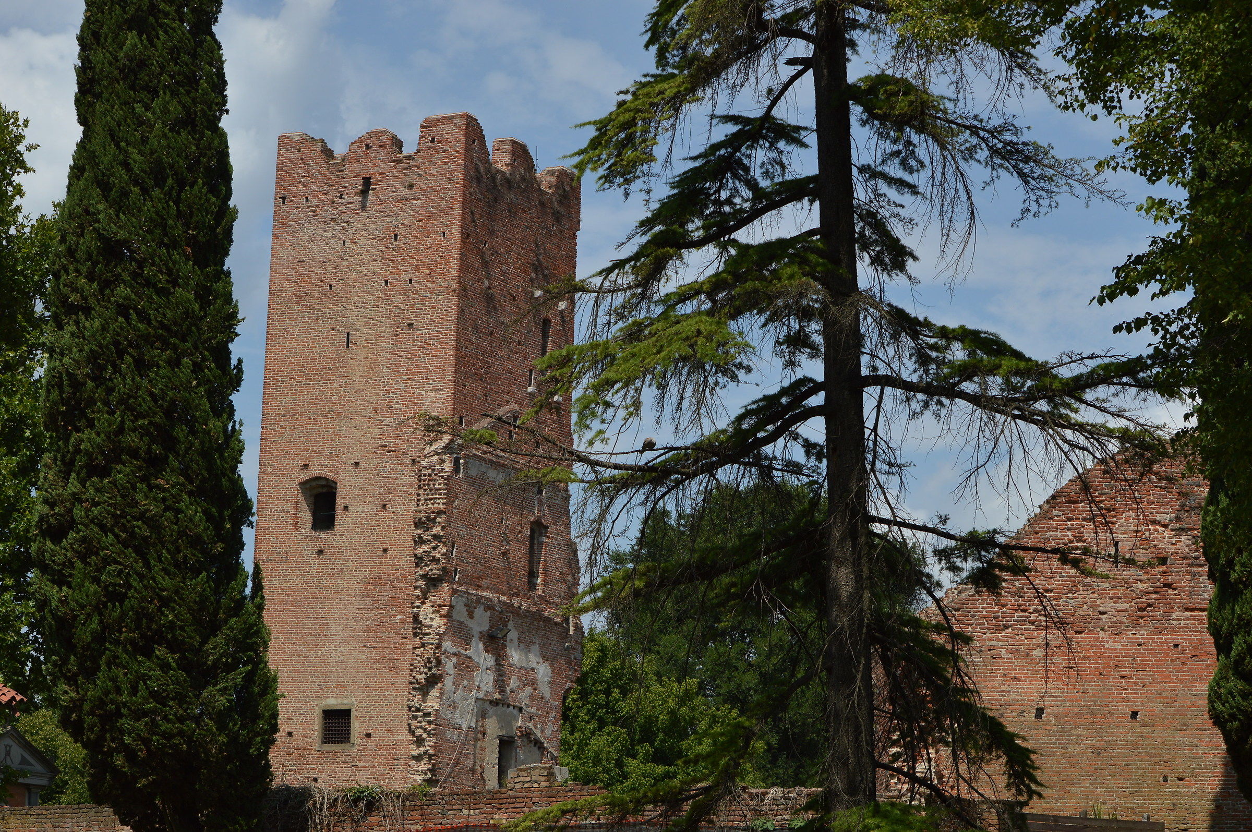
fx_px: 2866
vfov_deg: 16.5
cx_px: 626
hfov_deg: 24.6
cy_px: 416
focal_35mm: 82
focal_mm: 55
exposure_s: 1/640
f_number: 9
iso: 100
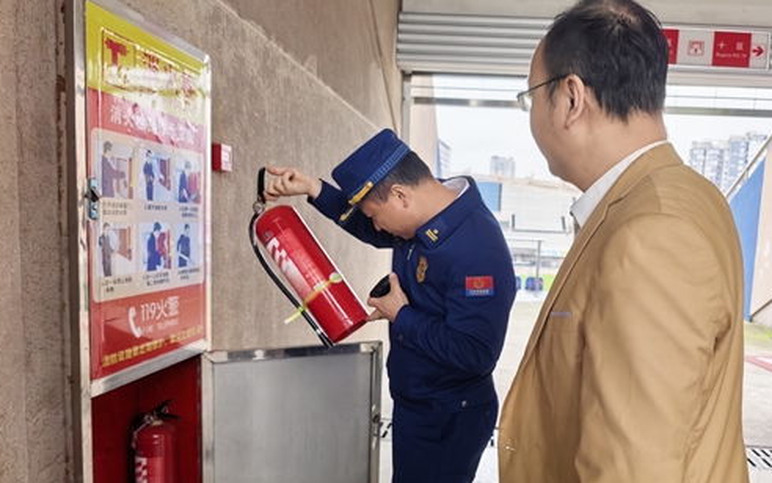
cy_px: 314
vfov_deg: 40.2
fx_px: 653
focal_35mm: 31
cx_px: 447
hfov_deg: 60.9
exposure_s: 1/1832
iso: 160
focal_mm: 5.75
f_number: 1.4
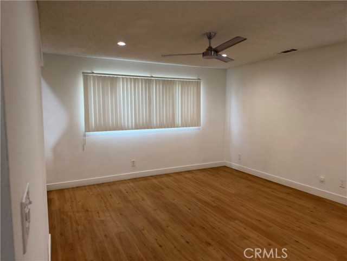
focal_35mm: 24
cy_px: 130
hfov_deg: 71.6
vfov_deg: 56.8
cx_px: 174
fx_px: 241
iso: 200
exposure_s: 1/120
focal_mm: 6.76
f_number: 1.78
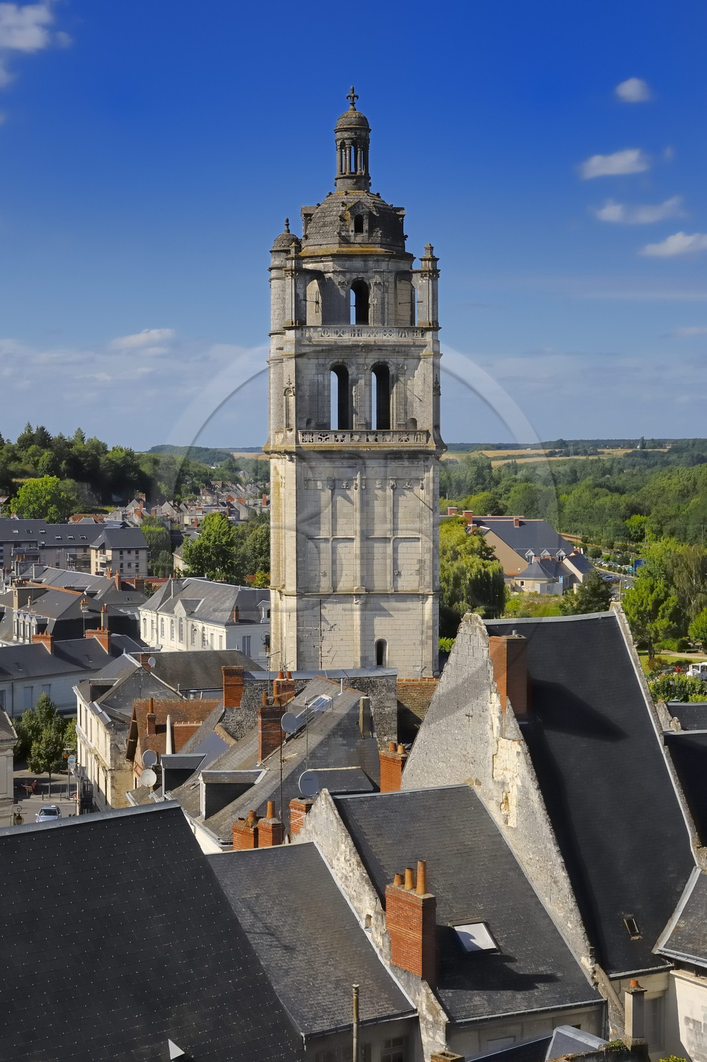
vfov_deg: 31.9
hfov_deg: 21.6
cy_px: 531
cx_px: 354
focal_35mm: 63
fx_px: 1857
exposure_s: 1/160
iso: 100
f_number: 11
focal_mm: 42
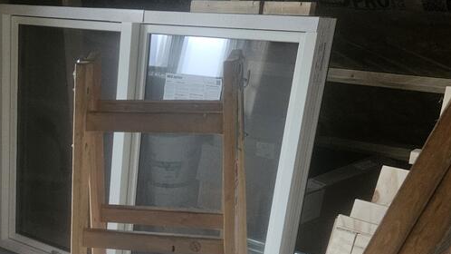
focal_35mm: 58
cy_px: 304
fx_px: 694
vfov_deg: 19.5
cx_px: 87
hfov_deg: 34.8
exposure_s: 1/50
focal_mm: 5.4
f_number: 1.8
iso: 500
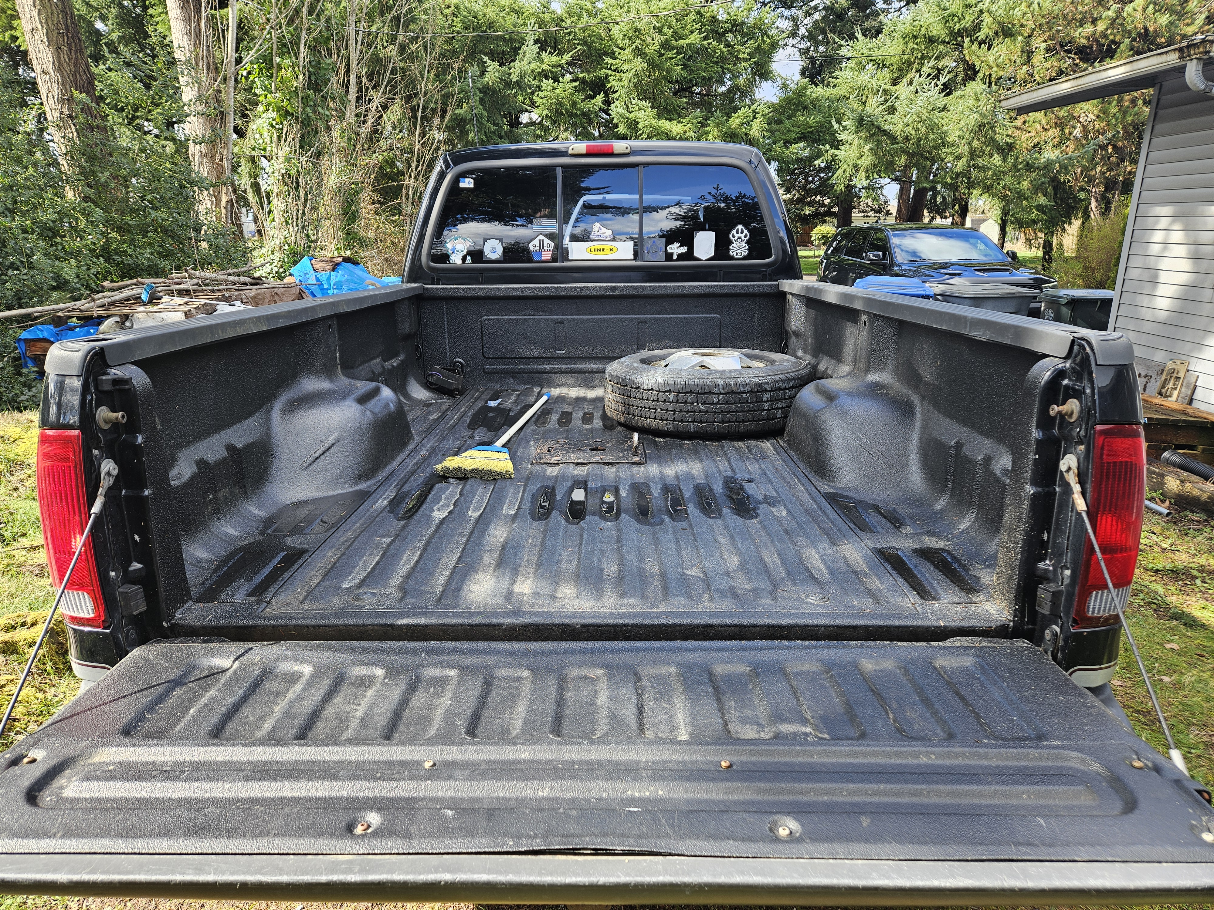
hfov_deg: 73.9
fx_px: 807
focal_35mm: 23
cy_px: 455
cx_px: 607
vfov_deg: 58.9
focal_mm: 5.4
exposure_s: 1/202
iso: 25
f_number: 1.8
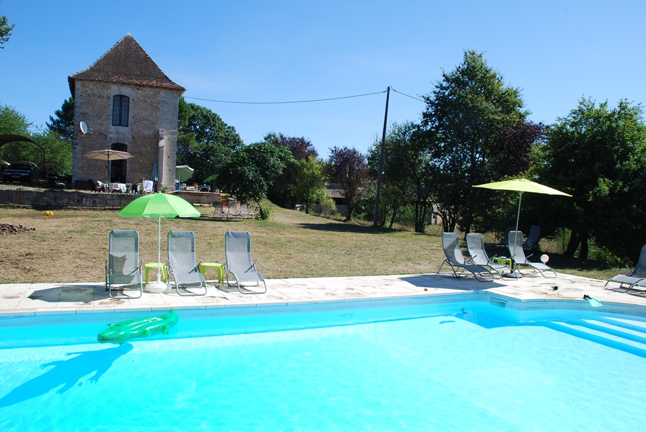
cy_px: 216
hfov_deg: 67.3
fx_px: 485
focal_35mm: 27
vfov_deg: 48.0
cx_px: 323
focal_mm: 18
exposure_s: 1/250
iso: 200
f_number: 10
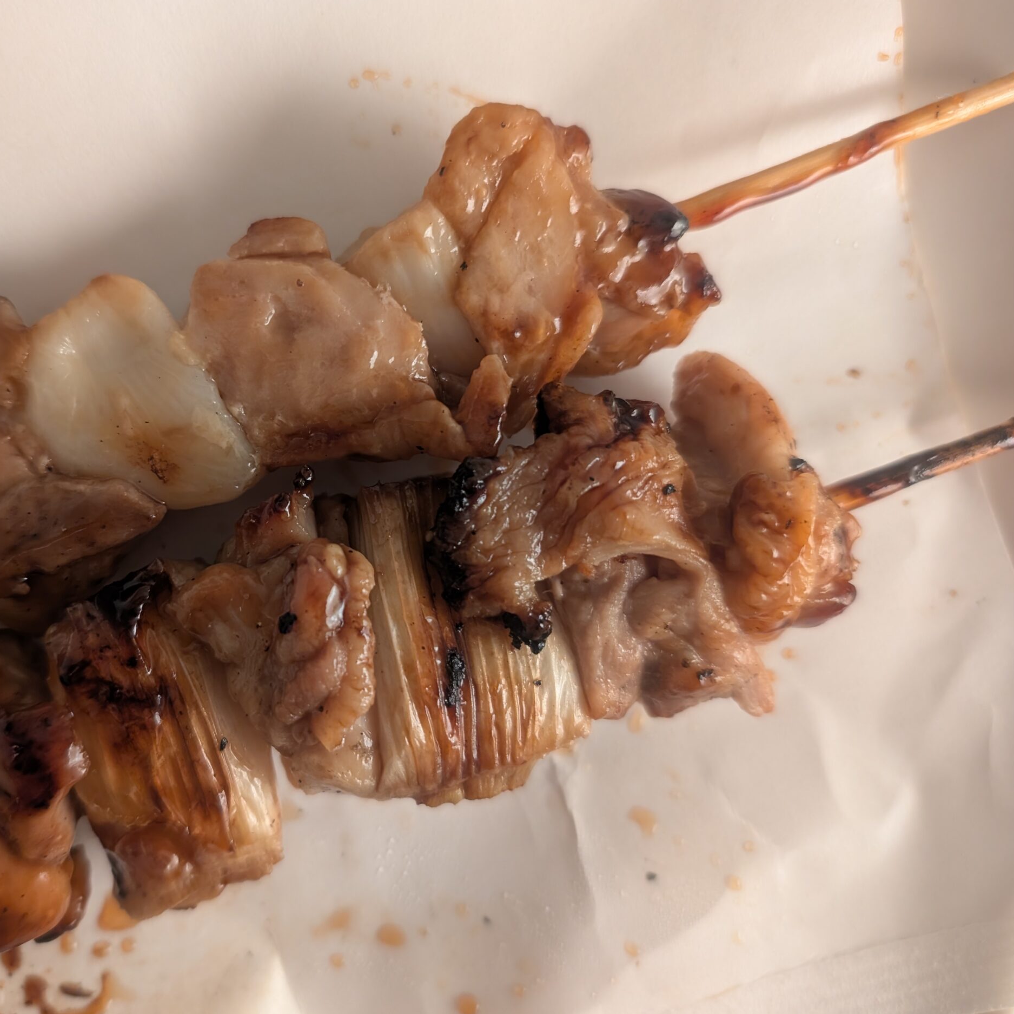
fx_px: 961
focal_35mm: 29
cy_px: 500
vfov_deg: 55.6
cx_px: 334
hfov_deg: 54.4
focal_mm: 6.9
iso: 550
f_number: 1.68
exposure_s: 1/90.8
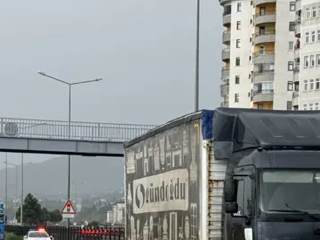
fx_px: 1063
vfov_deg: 12.7
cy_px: 228
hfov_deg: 17.1
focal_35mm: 115
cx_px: 164
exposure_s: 1/531
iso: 64
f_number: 1.78
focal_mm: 6.76
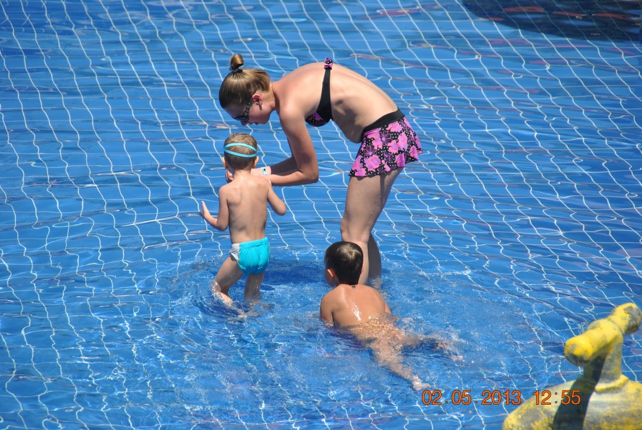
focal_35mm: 300
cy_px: 215
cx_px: 321
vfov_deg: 4.6
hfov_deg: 6.9
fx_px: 5357
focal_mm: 200
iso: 200
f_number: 5.6
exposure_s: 1/1000
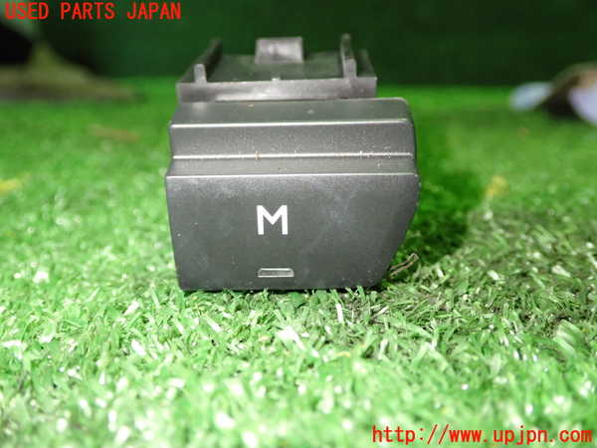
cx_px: 298
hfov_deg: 49.0
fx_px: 655
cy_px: 224
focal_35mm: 38
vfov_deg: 37.7
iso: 800
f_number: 2.7
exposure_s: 1/40
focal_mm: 6.83
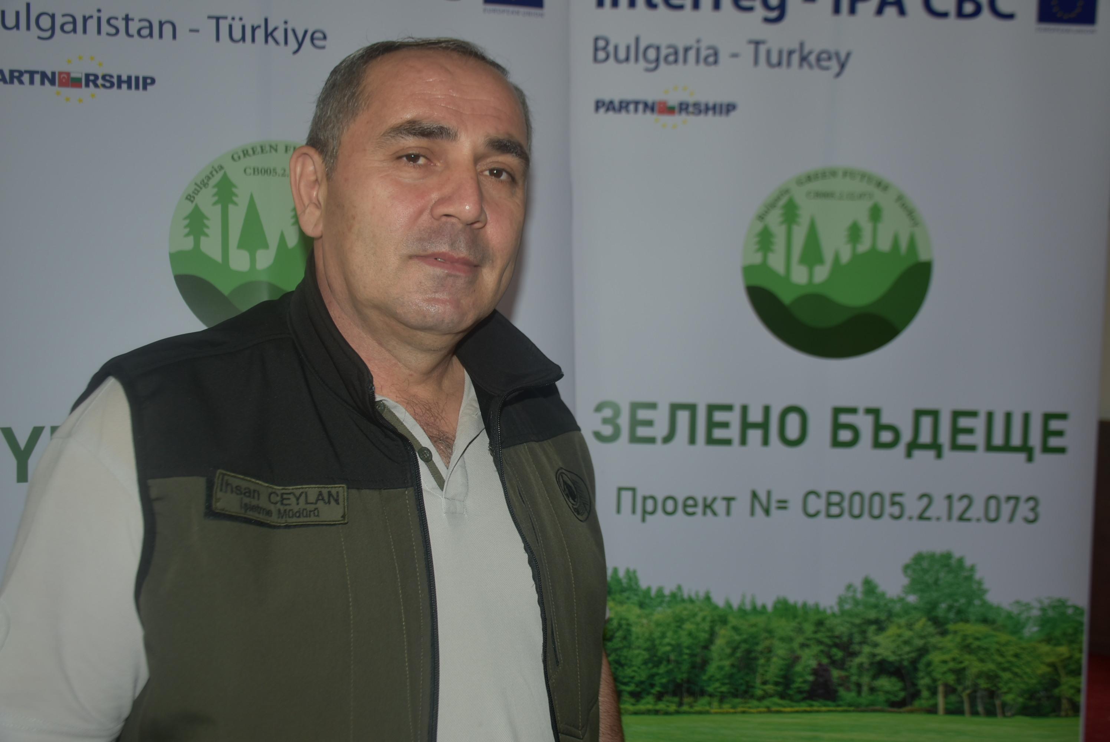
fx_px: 1111
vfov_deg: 36.9
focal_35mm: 36
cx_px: 555
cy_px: 371
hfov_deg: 53.1
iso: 100
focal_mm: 24
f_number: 3.8
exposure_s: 1/60
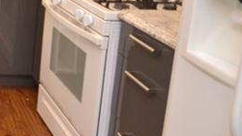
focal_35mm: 61
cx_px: -85
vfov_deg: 18.6
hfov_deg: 27.6
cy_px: -27
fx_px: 391
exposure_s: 1/60
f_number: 3.5
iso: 560
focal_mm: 10
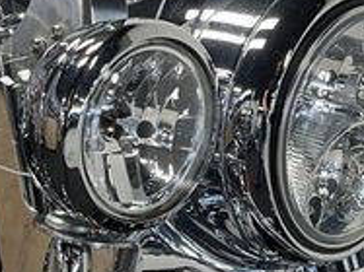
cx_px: 224
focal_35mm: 89
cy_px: 173
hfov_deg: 22.0
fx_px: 935
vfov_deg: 16.6
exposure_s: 1/50
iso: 80
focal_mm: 5.1
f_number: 1.6
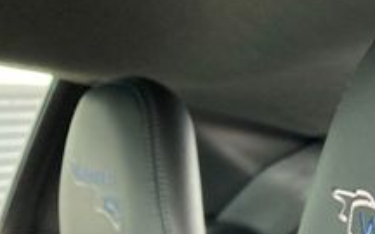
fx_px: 899
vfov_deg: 14.1
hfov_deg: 20.5
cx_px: 549
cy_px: 322
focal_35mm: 88
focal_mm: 3.99
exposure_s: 1/60
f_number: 1.8
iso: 125
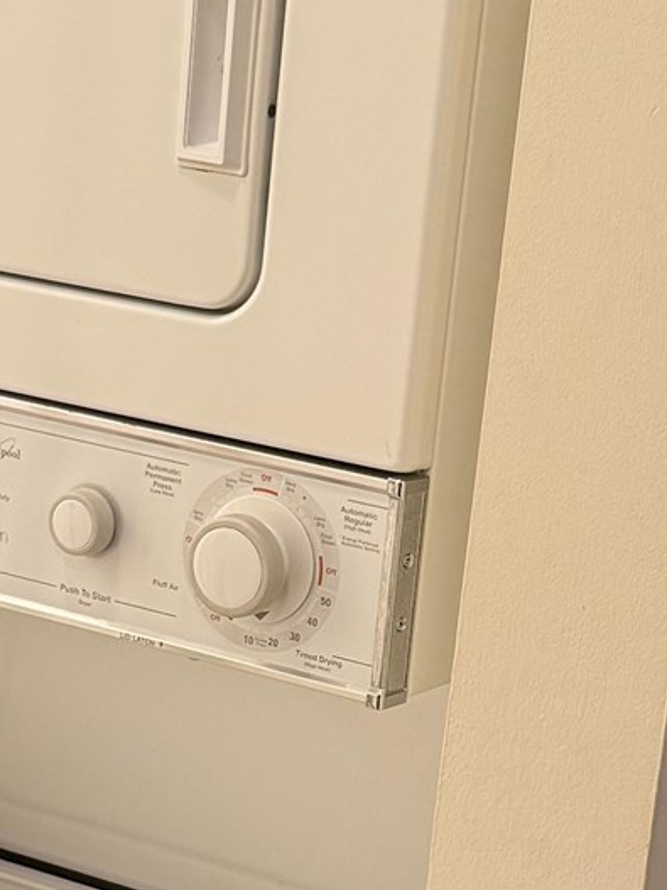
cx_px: 368
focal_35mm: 105
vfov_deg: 18.6
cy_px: 621
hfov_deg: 14.1
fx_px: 2699
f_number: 1.78
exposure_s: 1/60
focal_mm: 6.76
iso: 200
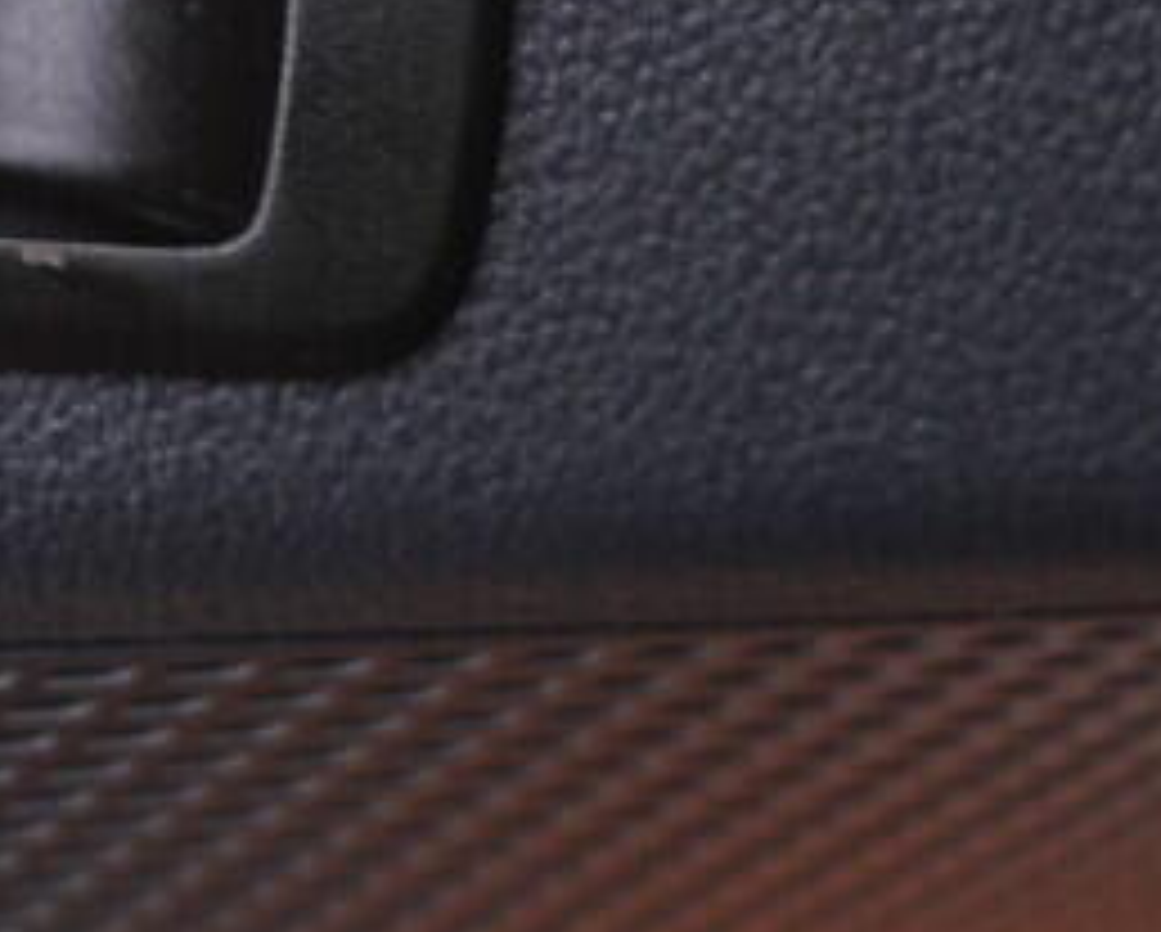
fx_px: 4610
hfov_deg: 13.9
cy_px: 70
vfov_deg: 11.5
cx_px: -230
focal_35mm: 134
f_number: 2.8
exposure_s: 1/40
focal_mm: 24
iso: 200
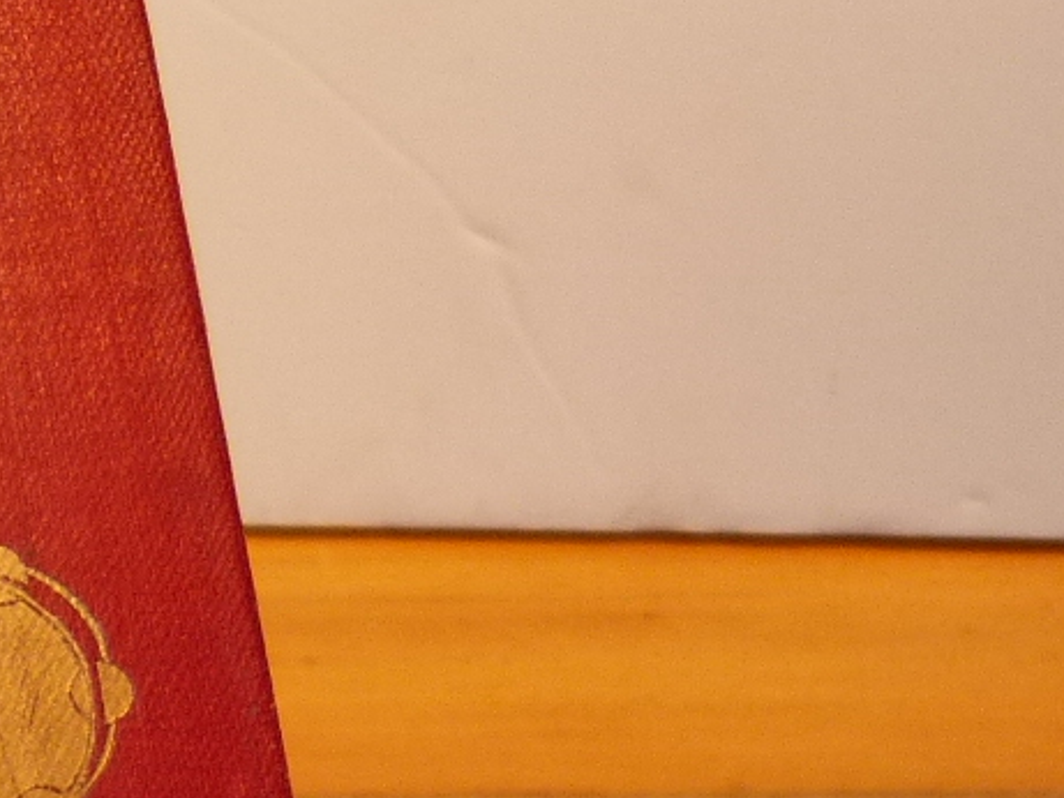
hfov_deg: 9.9
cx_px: -748
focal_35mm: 191
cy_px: 5
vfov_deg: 7.7
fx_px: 5872
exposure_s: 1/60
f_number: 3.2
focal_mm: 7.6
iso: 160
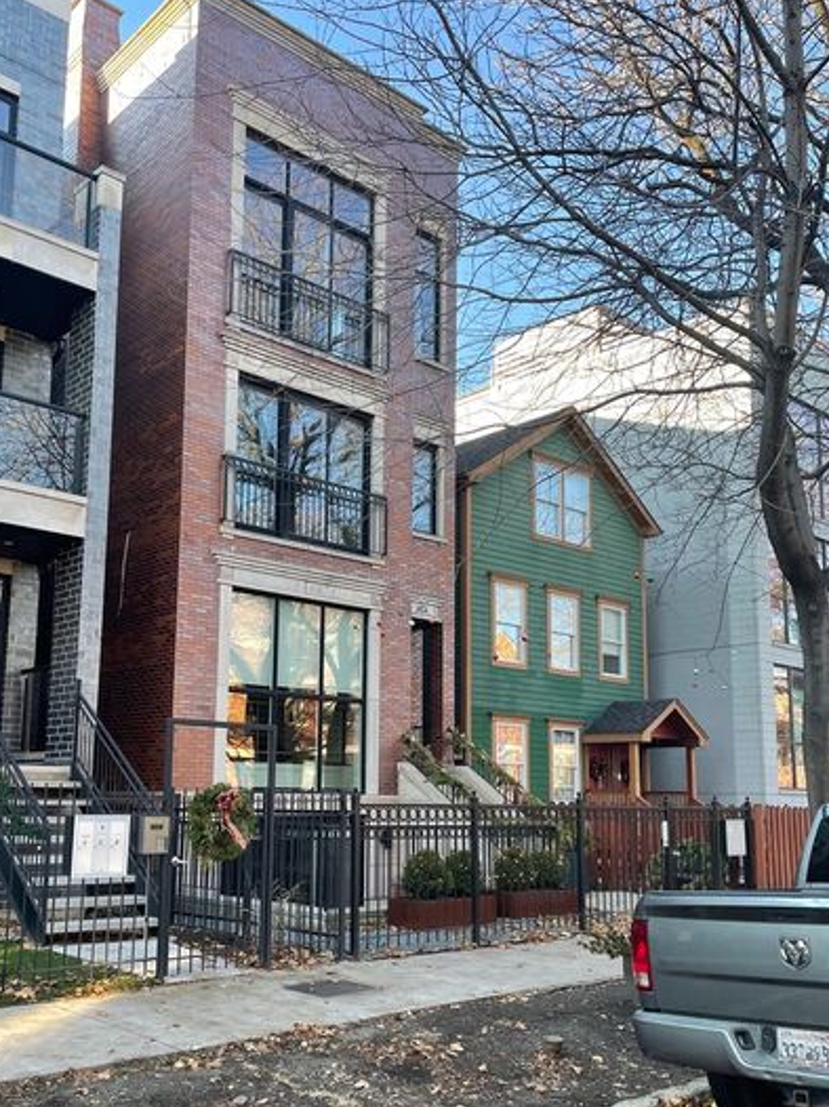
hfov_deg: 42.8
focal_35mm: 33
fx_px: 1055
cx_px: 345
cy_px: 643
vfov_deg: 55.1
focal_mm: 4.2
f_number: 1.6
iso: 32
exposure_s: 1/208
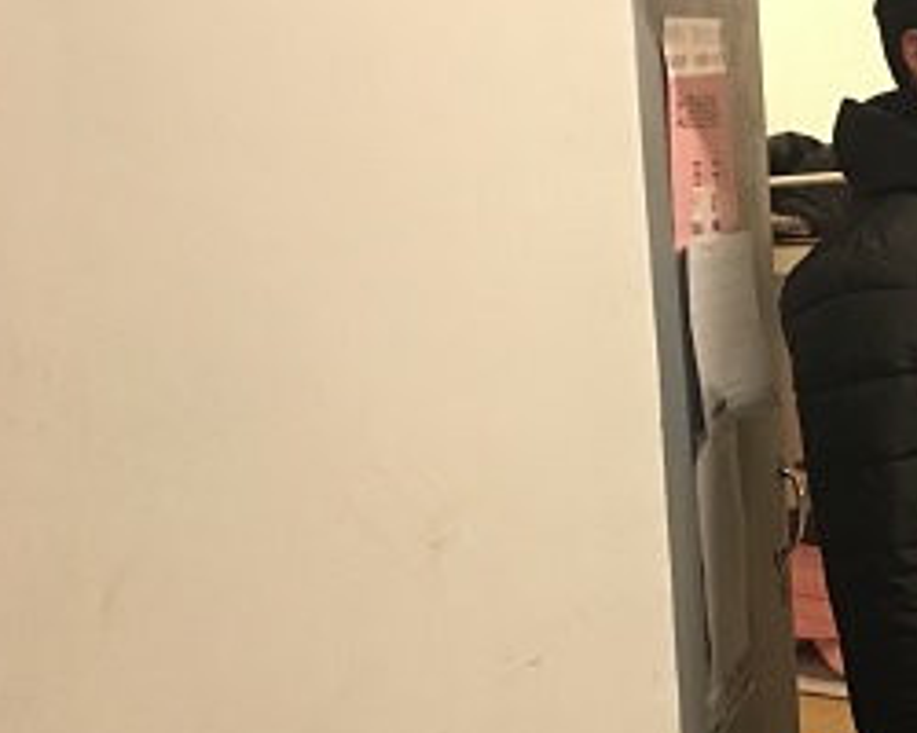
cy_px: 469
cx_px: 1049
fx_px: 1845
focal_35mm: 68
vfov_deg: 22.4
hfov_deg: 25.5
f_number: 2.2
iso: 125
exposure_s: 1/8
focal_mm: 4.15
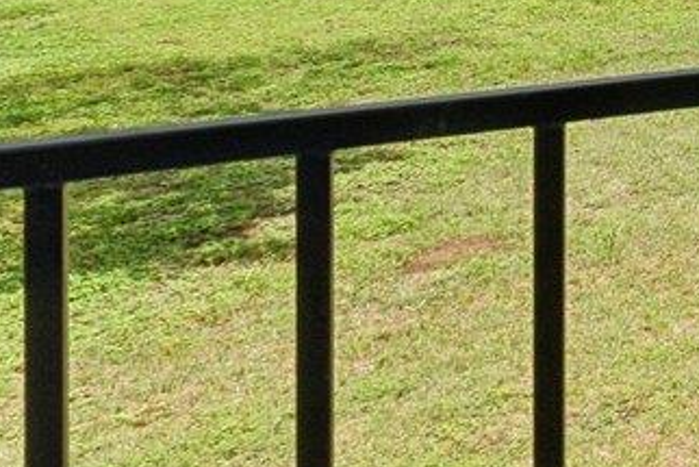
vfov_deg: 14.0
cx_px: 2186
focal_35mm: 89
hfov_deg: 11.0
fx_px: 1729
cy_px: -320
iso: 100
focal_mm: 14
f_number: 8
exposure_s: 1/320
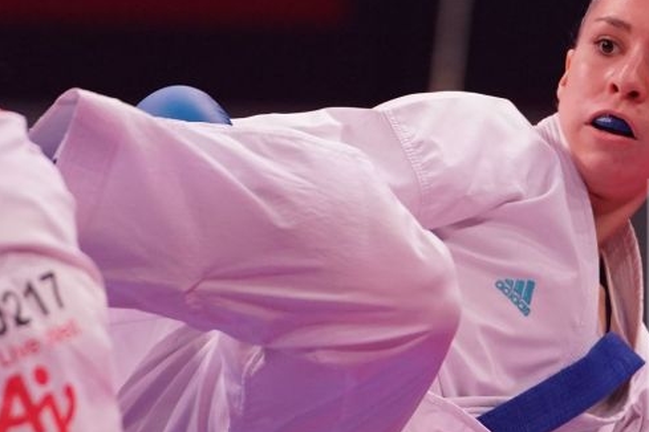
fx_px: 13267
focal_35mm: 736
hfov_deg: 2.8
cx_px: 321
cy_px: 299
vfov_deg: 1.9
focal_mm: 200
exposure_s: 1/1000
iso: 2500
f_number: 2.8
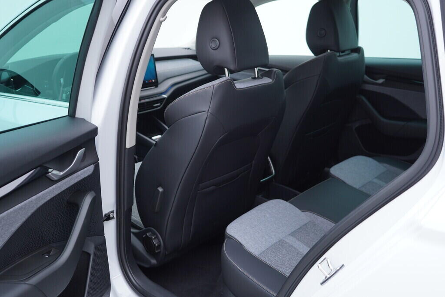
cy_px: 148
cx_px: 222
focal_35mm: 36
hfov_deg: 53.1
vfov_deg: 36.9
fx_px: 445
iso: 125
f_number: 2.8
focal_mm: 24
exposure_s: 1/40
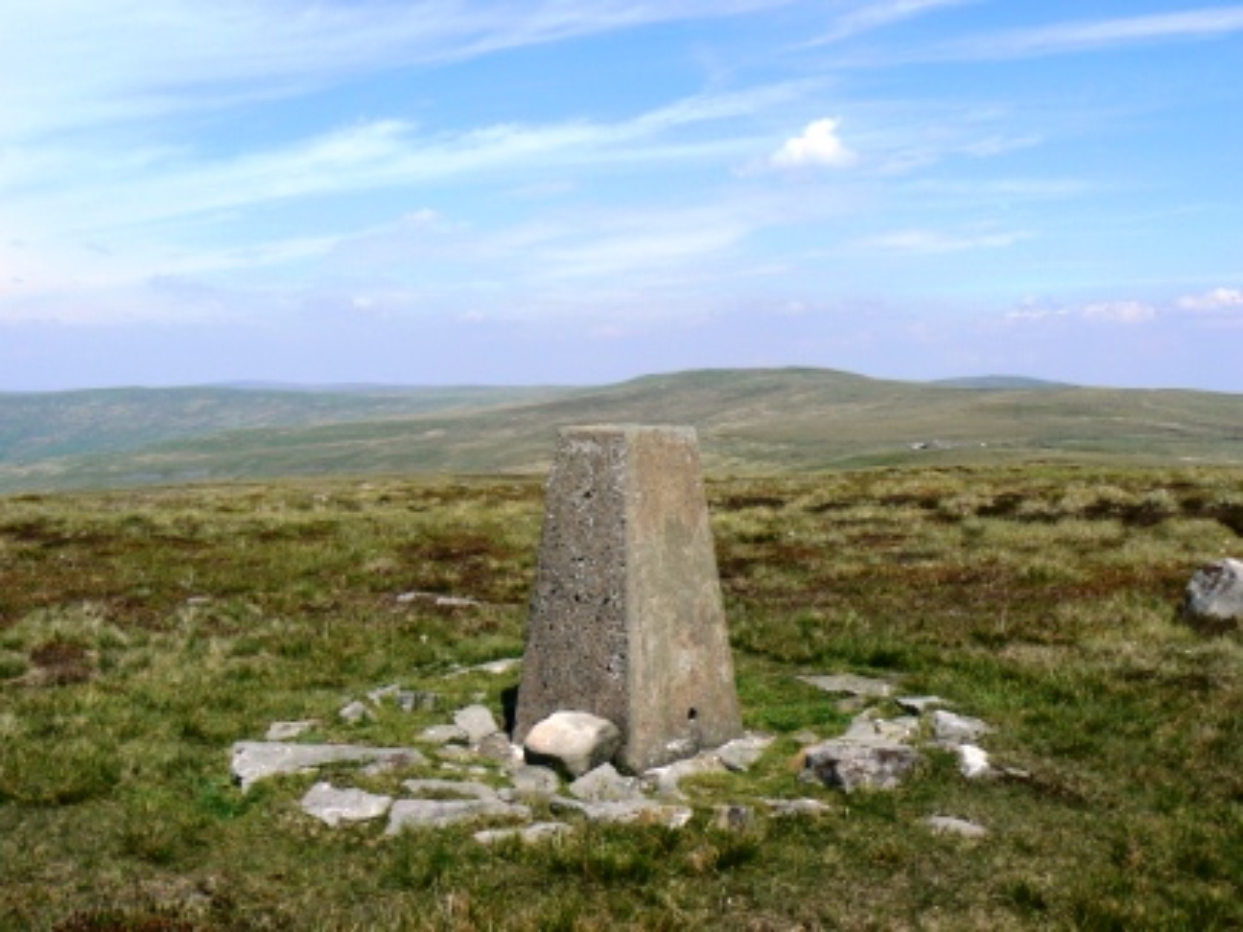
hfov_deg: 51.4
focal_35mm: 36
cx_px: 622
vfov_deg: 39.7
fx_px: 1293
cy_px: 466
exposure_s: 1/400
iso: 80
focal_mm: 6
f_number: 8
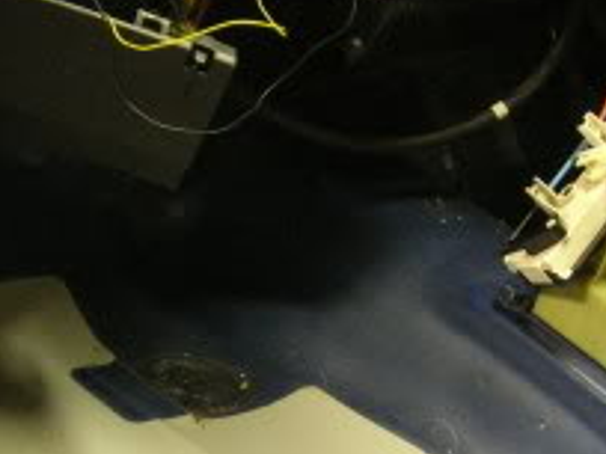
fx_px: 2083
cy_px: 359
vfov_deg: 12.4
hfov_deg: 16.5
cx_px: 422
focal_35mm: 119
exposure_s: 1/3.6
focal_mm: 7.8
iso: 173
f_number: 2.8
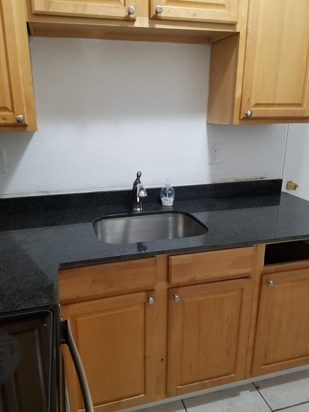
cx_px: 154
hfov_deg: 53.1
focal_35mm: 26
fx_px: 309
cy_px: 206
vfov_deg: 67.3
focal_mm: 4.2
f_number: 1.7
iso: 160
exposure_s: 1/40
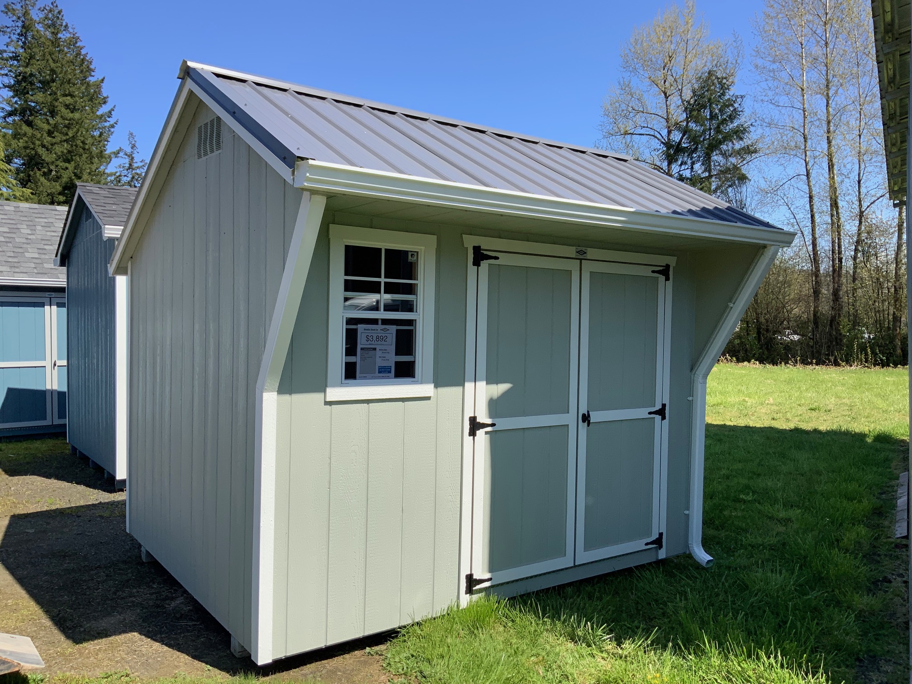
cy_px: 342
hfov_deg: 61.7
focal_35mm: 29
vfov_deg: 48.2
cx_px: 456
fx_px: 764
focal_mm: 3
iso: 16
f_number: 1.8
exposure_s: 1/1342
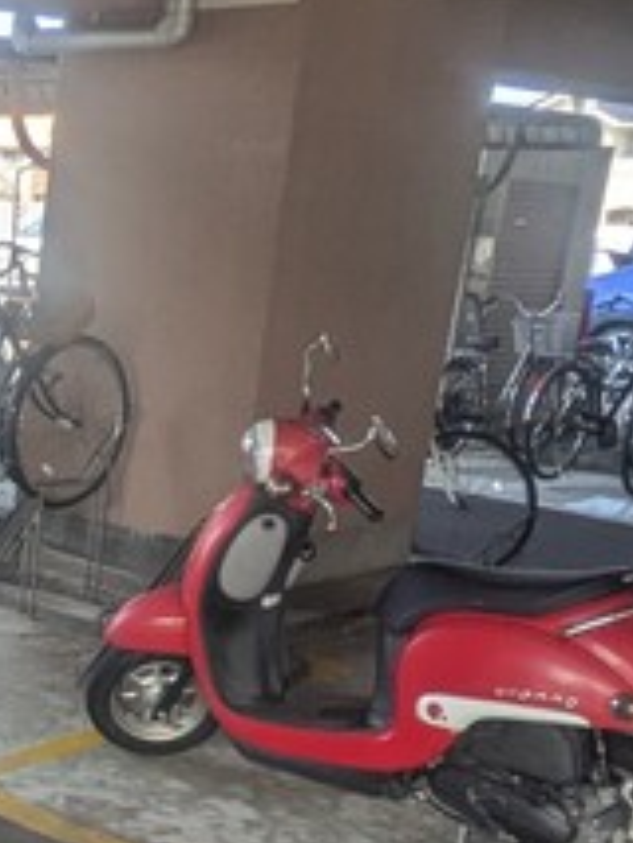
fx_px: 1535
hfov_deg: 20.4
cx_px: -279
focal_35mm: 63
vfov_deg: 30.1
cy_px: 645
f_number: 2.2
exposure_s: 1/325
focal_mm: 1.83
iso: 49
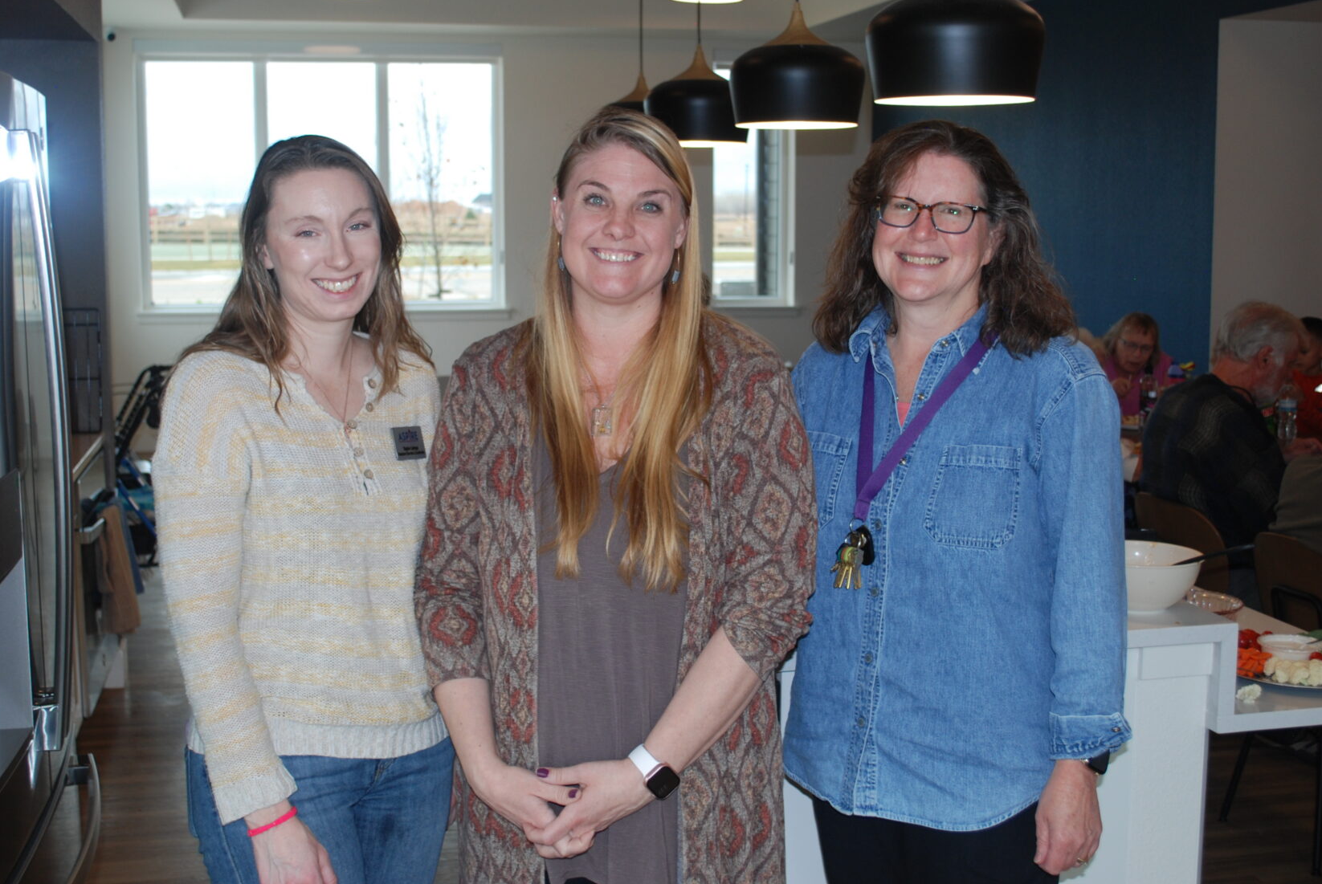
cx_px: 630
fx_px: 1544
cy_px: 392
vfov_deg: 31.9
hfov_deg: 46.3
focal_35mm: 42
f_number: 4.2
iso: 200
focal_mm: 24
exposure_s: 1/60
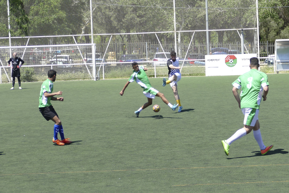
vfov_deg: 18.2
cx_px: 144
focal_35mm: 75
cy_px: 96
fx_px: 602
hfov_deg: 27.0
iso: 125
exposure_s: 1/800
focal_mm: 27.23
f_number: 3.7
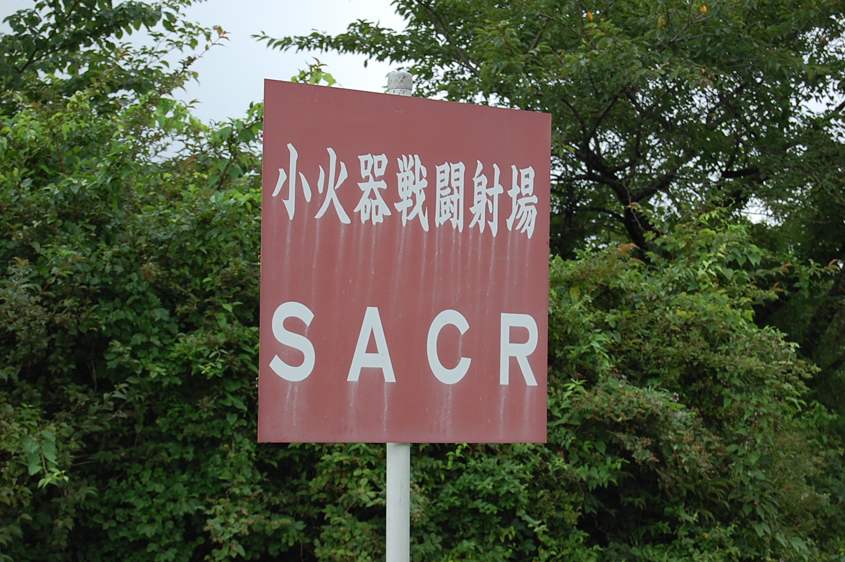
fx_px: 1935
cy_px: 281
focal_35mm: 82
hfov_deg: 24.6
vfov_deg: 16.5
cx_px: 422
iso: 200
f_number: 7.1
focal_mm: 55
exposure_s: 1/200
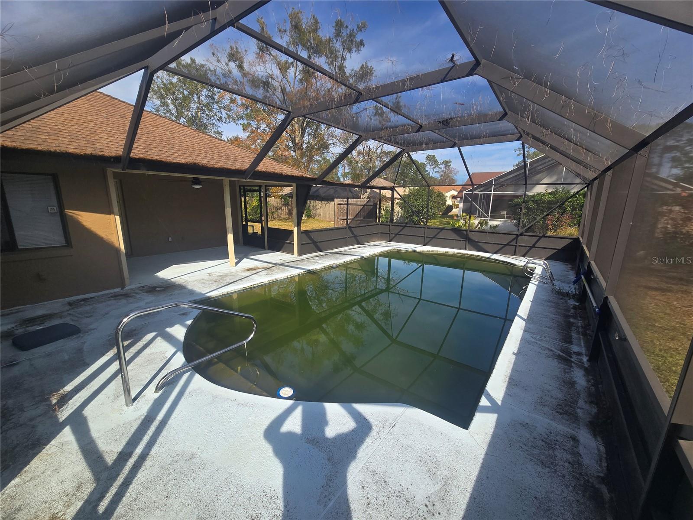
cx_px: 346
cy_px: 260
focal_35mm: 13
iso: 50
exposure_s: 1/997
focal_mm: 2.2
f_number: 2.2
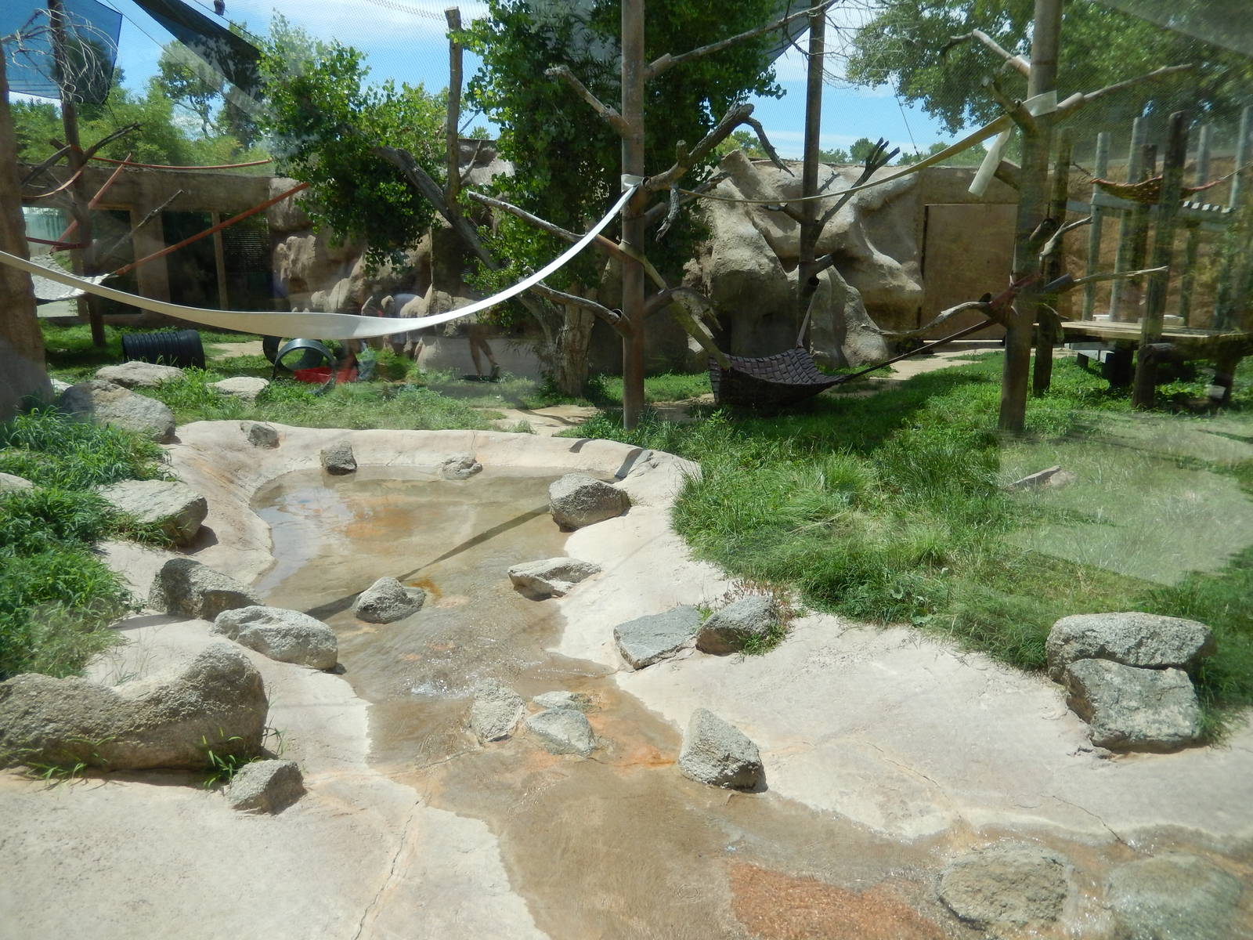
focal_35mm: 25
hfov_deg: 69.4
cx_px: 626
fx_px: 905
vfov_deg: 54.9
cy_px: 470
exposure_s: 1/1000
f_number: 3.4
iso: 125
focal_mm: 4.5
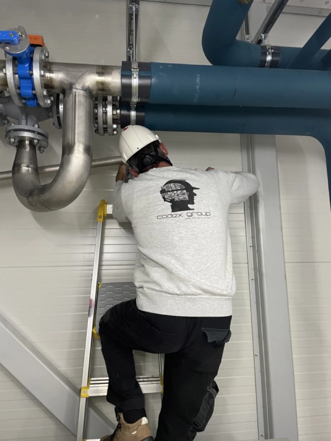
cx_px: 166
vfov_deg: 67.3
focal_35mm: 26
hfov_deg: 53.1
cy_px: 220
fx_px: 331
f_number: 1.6
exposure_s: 1/50
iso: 500
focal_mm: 4.2
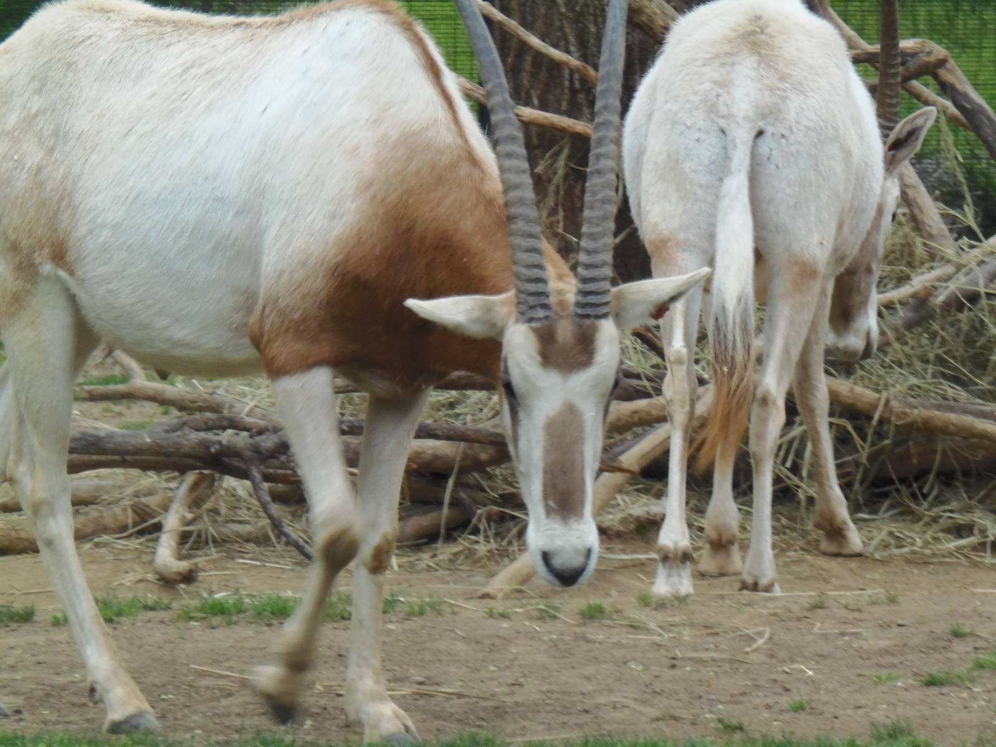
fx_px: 8028
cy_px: 374
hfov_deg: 7.1
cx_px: 498
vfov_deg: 5.3
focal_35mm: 279
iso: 200
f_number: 5.2
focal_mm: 51.7
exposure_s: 1/50
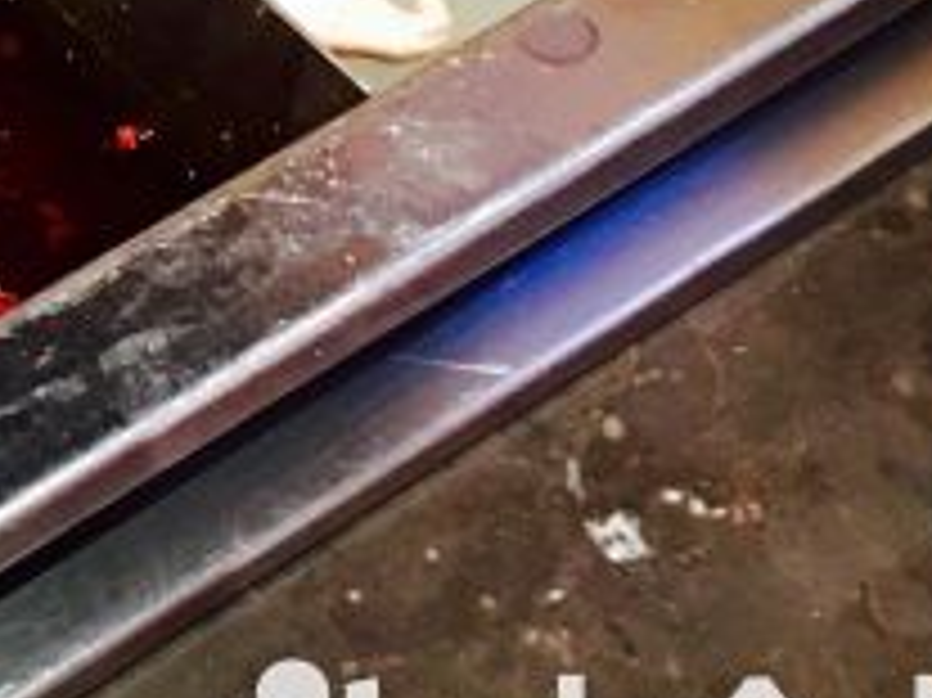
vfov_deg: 14.5
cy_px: -182
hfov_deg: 18.8
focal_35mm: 98
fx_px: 2637
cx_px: -234
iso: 160
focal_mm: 4.15
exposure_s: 1/8
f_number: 2.2
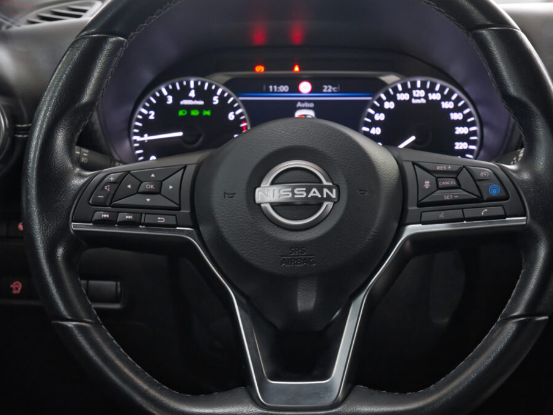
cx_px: 295
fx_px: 1182
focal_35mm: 74
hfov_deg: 26.3
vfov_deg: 19.9
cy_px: 207
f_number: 7.1
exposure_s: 1/30
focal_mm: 45
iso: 2000
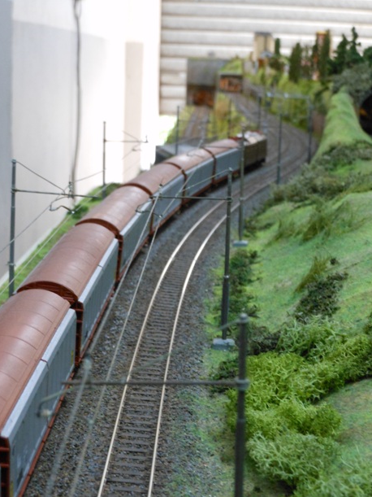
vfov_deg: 29.4
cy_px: 259
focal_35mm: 66
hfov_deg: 22.2
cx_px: 185
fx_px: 946
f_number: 5
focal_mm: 11.2
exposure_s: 1/6
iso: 400
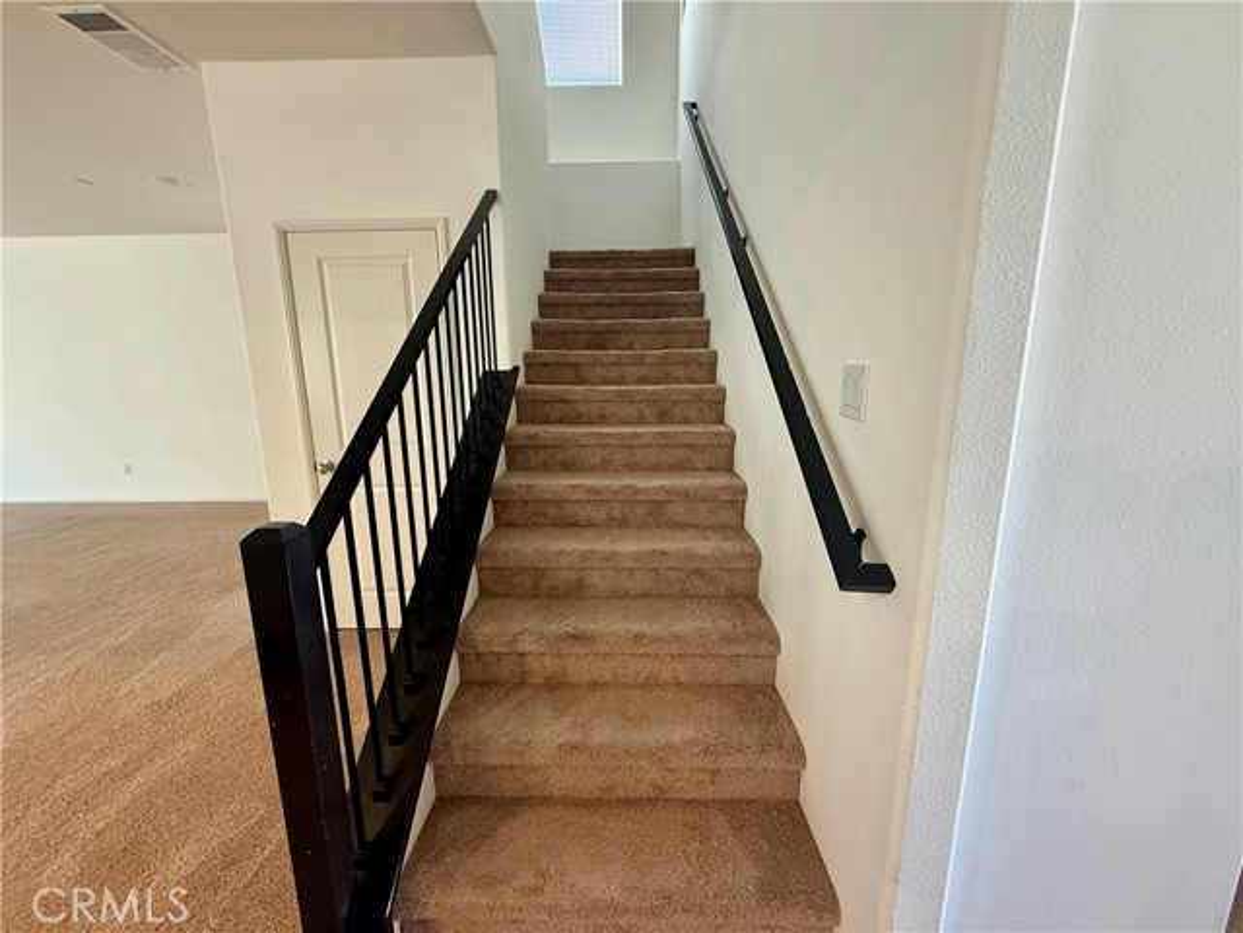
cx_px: 622
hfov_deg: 102.1
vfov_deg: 85.7
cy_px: 466
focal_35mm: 14
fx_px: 503
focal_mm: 2.22
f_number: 2.2
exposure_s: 1/60
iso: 320
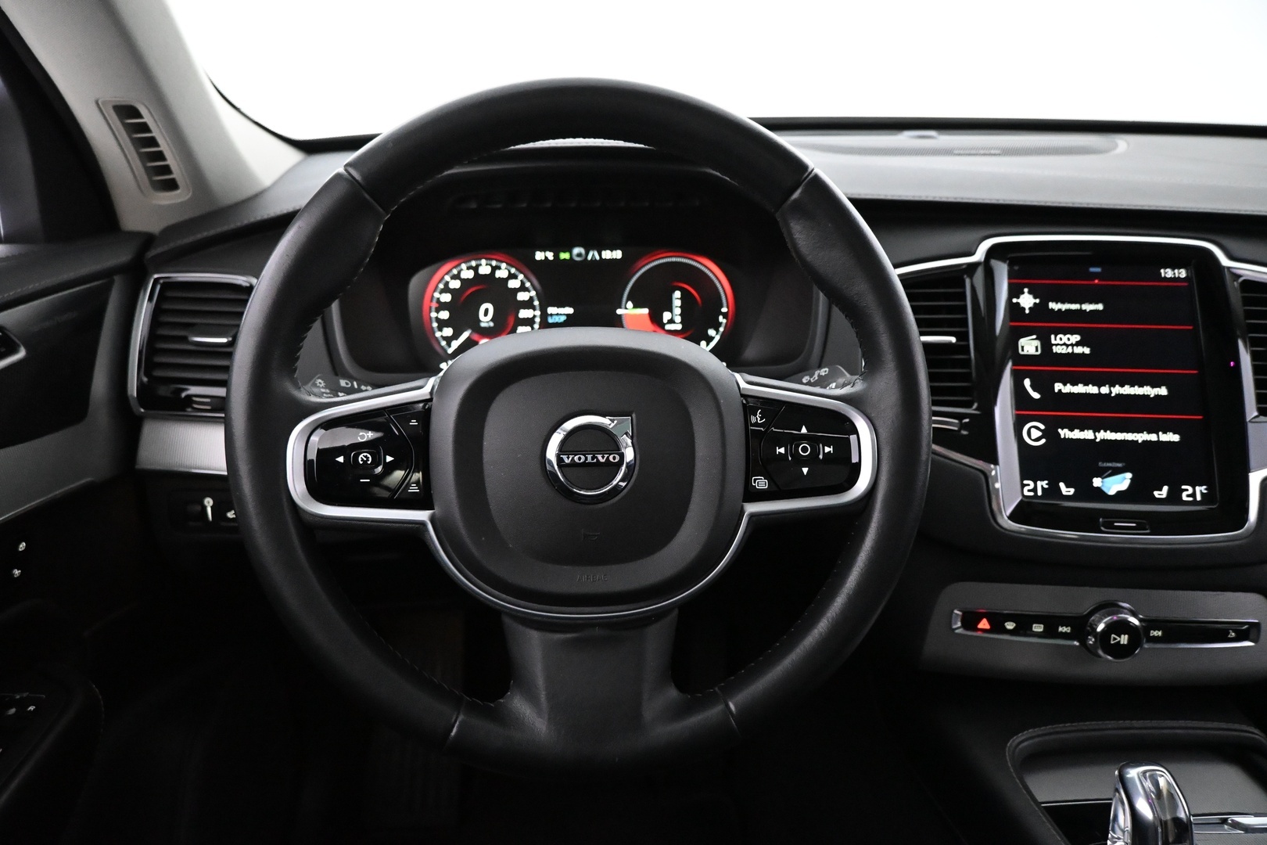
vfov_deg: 53.1
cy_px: 422
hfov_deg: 73.7
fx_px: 845
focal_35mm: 24
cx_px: 634
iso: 6400
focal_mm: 16
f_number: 3.5
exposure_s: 1/60
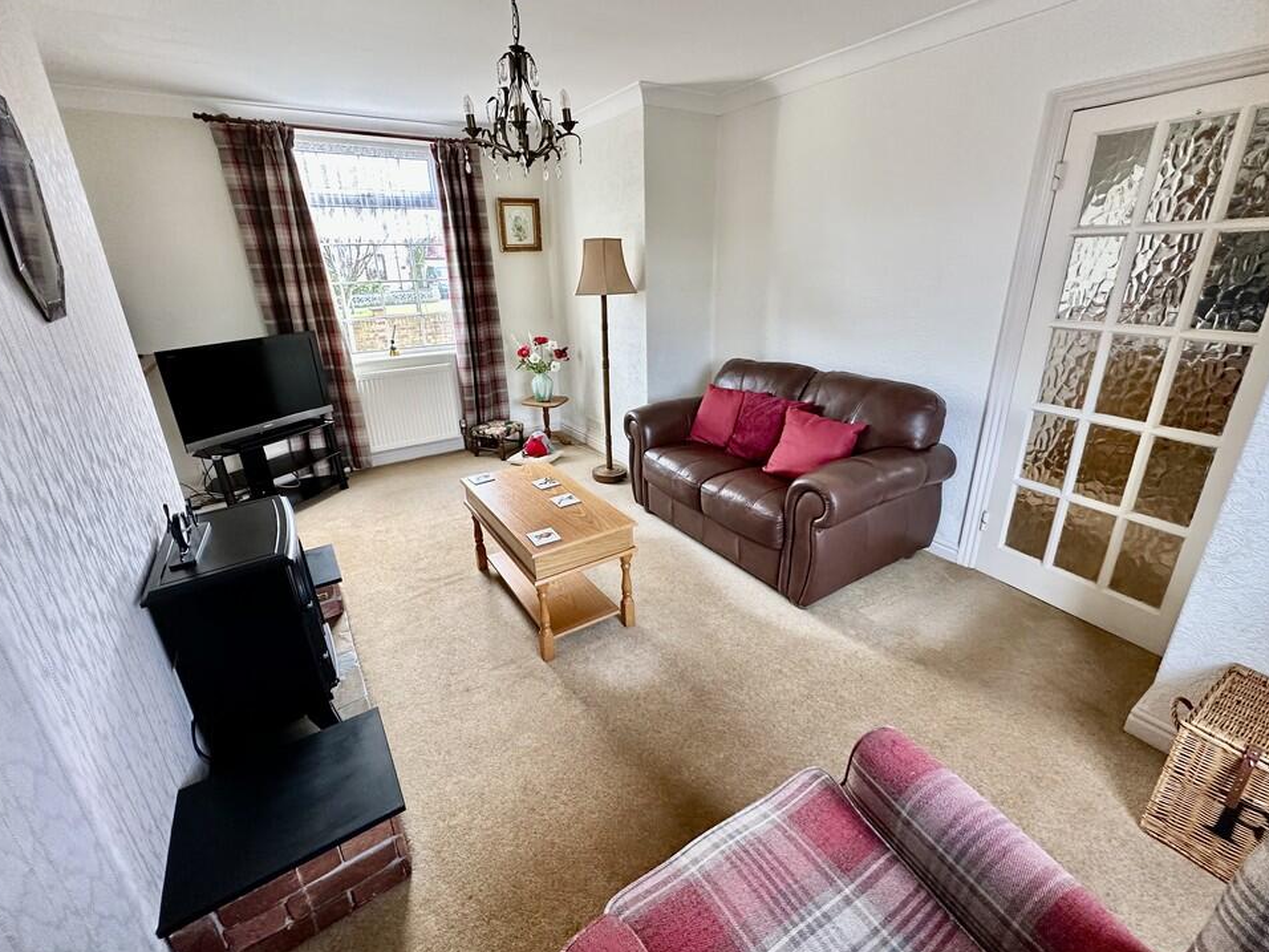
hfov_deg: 98.2
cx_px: 638
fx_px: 550
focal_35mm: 15
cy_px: 457
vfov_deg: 81.7
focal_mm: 2.22
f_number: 2.2
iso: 250
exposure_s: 1/99
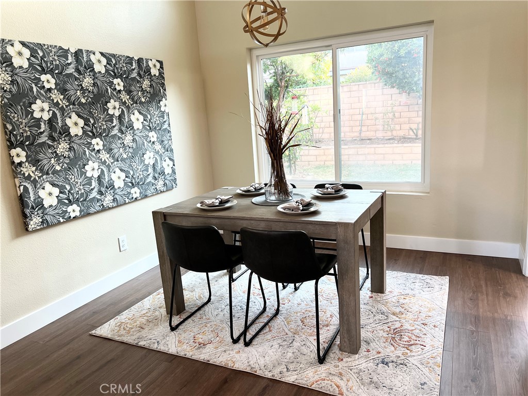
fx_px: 397
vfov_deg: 53.1
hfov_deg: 67.3
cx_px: 264
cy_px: 198
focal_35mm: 26
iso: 64
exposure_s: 1/60
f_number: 1.5
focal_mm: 5.7
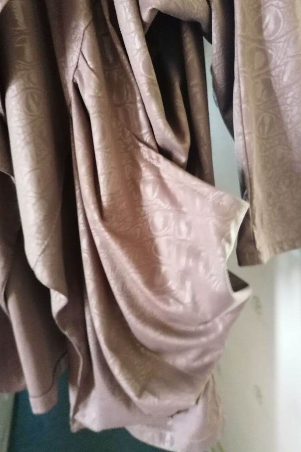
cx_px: 148
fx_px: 364
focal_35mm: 29
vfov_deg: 63.7
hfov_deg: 45.0
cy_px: 225
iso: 1250
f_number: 1.8
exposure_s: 1/16.7
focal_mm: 4.75
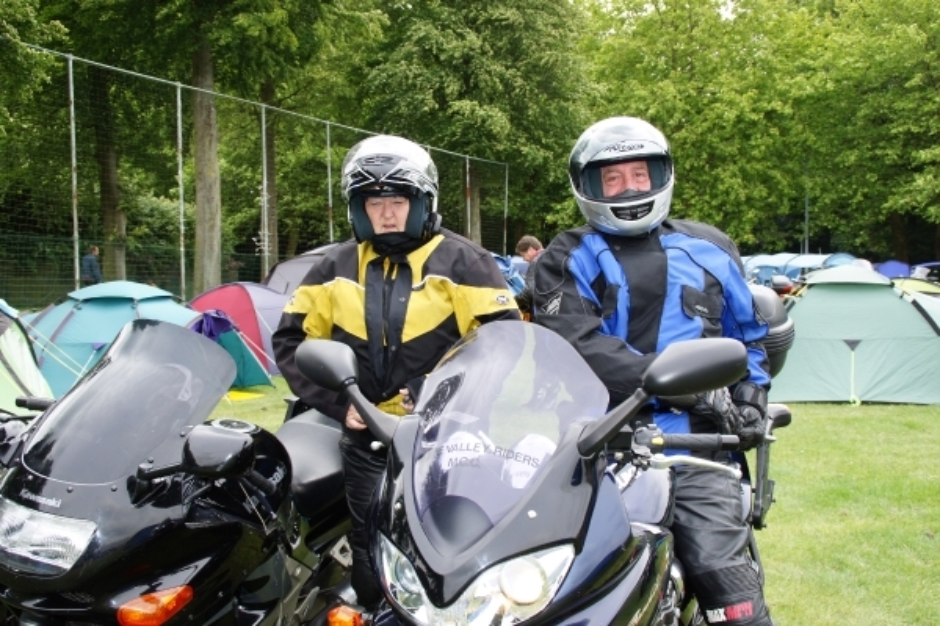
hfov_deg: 46.4
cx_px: 470
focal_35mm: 42
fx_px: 1097
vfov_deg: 31.9
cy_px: 313
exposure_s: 1/160
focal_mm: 28
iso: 200
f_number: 5.6
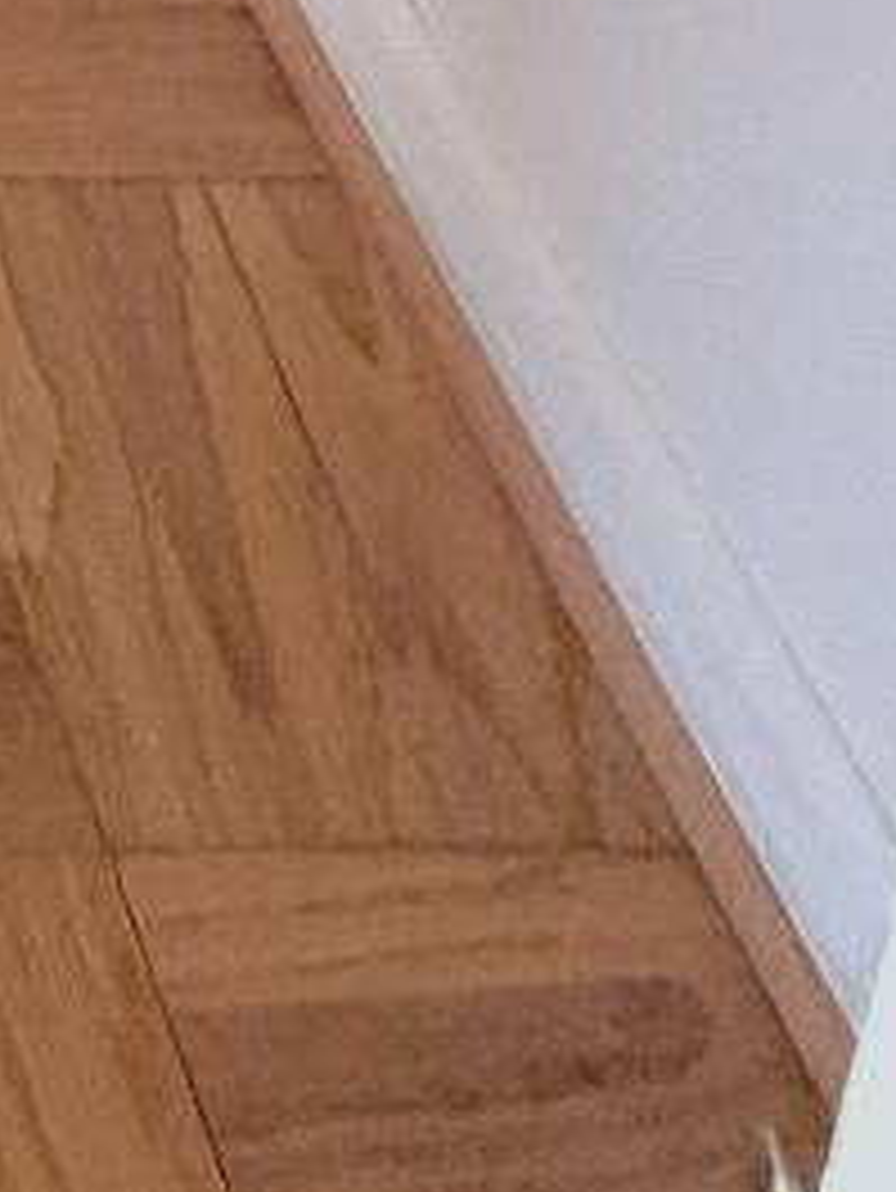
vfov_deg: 12.5
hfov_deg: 13.8
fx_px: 2793
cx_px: -1171
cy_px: -2159
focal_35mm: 81
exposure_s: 1/60
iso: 200
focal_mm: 2.22
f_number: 2.2
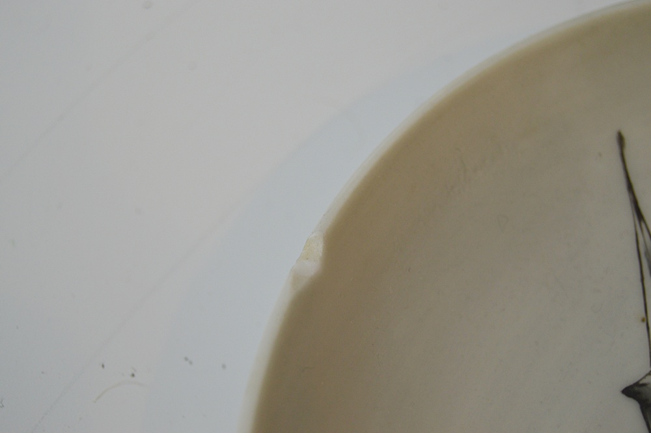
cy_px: 216
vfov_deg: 16.5
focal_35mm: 82
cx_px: 326
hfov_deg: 24.6
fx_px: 1491
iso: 560
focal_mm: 55
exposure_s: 1/60
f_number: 5.6
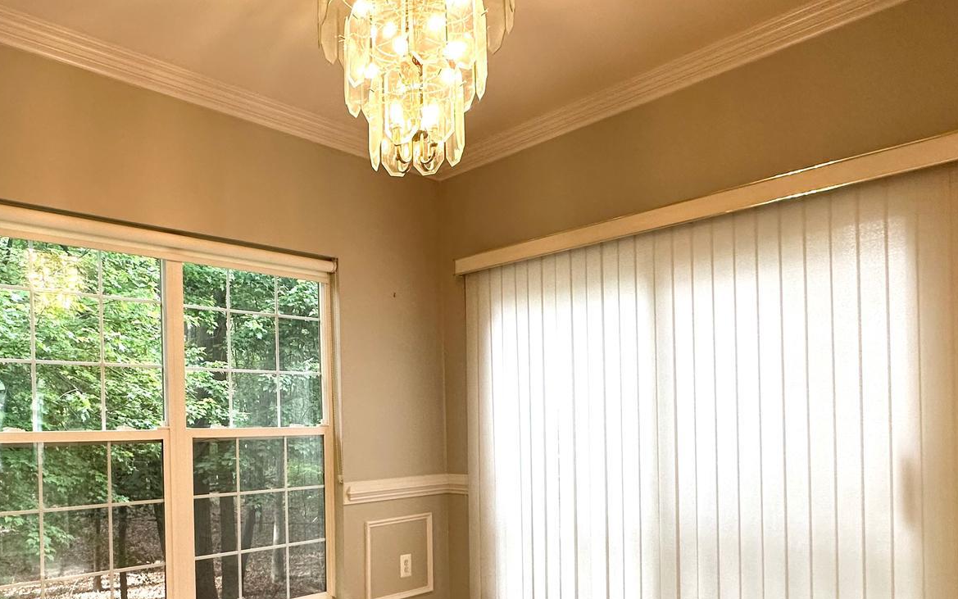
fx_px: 679
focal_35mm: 26
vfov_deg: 46.3
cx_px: 305
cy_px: 432
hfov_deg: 68.1
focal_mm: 2.22
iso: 200
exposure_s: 1/120
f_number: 2.2
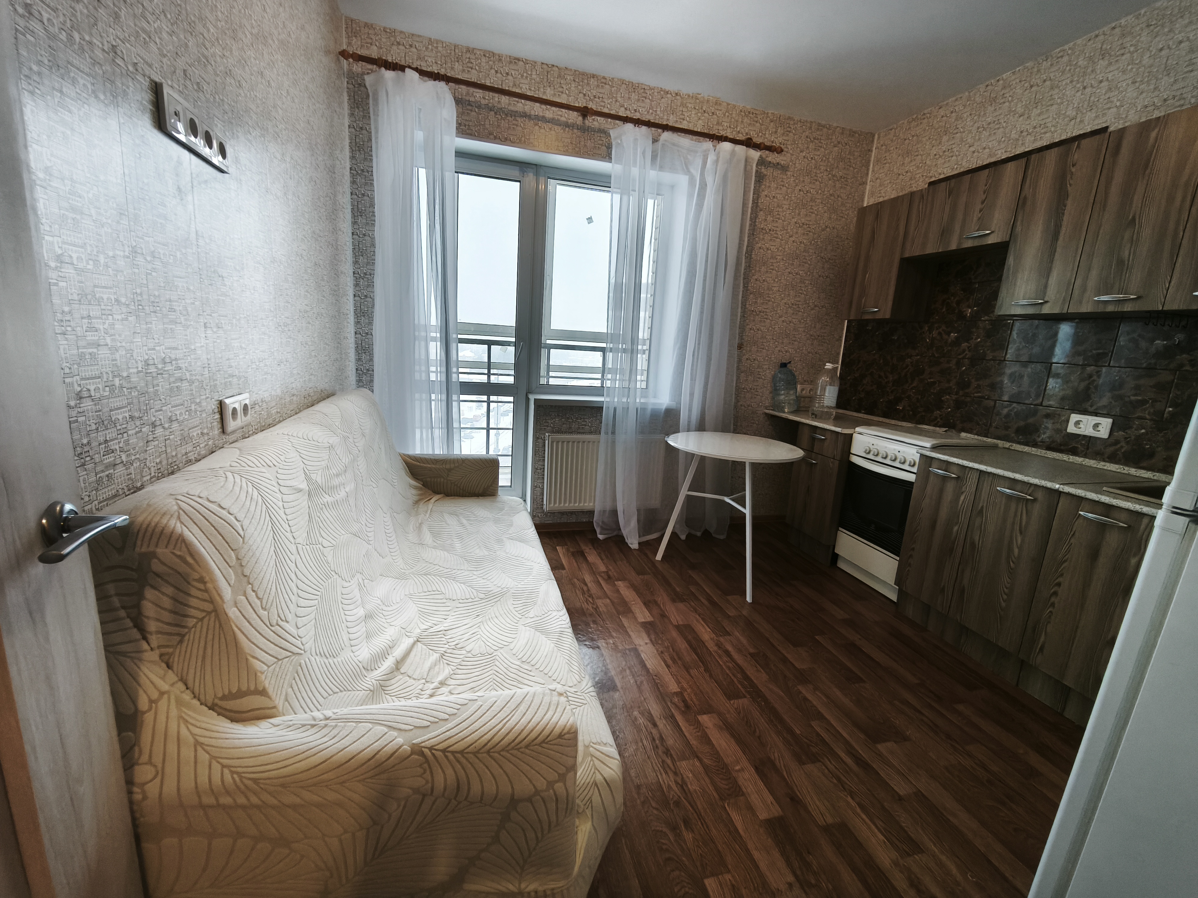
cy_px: 449
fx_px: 519
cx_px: 599
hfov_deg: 98.2
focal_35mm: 15
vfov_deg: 81.7
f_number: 2.2
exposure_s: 1/33.3
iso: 500
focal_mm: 1.91
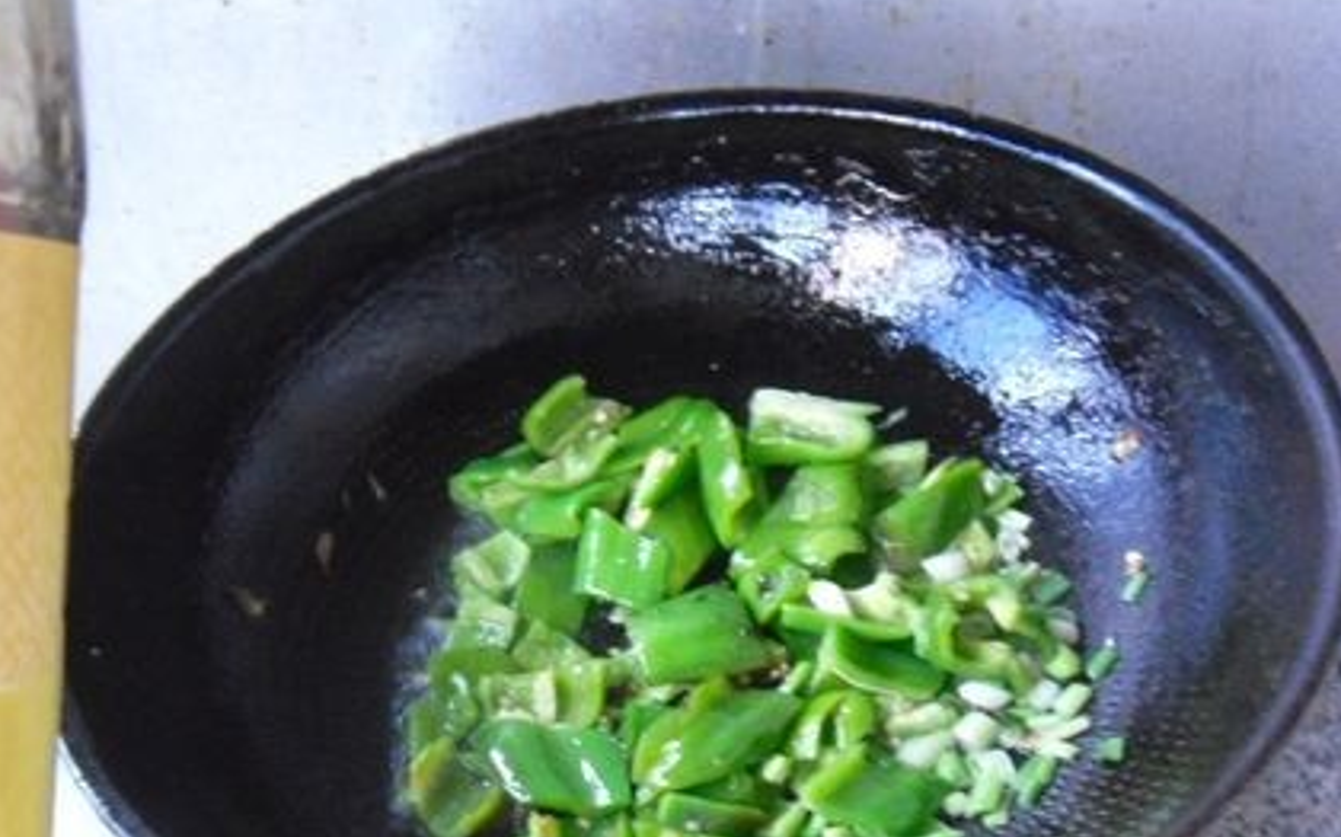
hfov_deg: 47.7
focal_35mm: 41
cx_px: 485
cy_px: 564
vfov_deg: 31.0
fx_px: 1498
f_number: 3.4
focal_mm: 5.1
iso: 800
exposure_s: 1/10
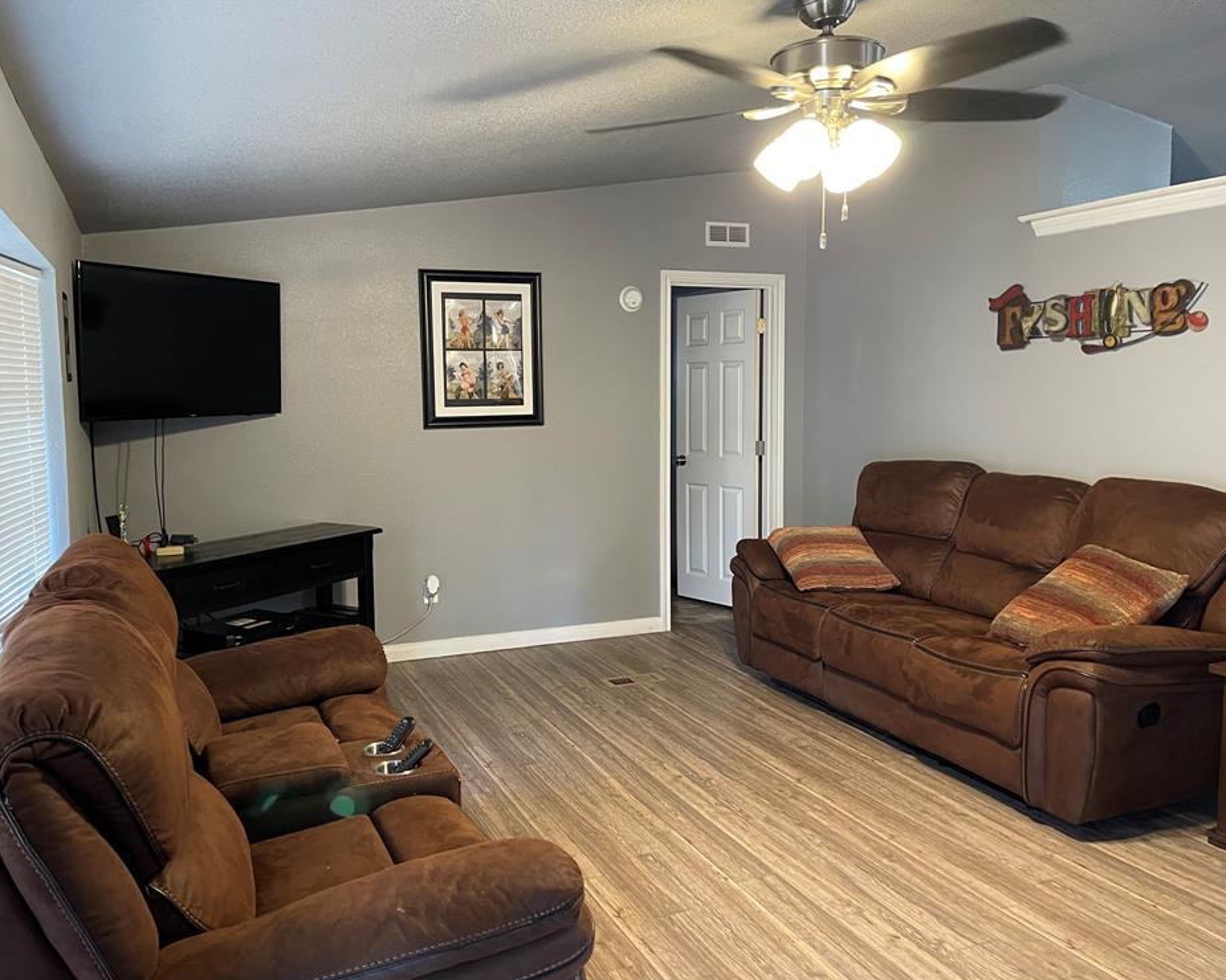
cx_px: 575
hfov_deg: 64.0
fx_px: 980
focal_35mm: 27
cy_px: 483
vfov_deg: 53.2
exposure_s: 1/60
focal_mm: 5.1
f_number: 1.6
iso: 400
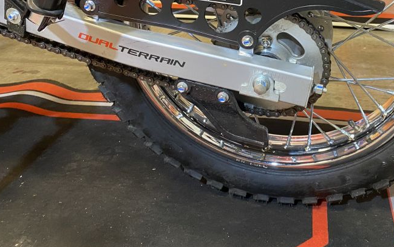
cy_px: 17
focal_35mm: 45
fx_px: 483
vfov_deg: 27.4
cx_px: 257
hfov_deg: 43.8
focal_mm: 4.25
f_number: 1.8
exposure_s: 1/50
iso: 400
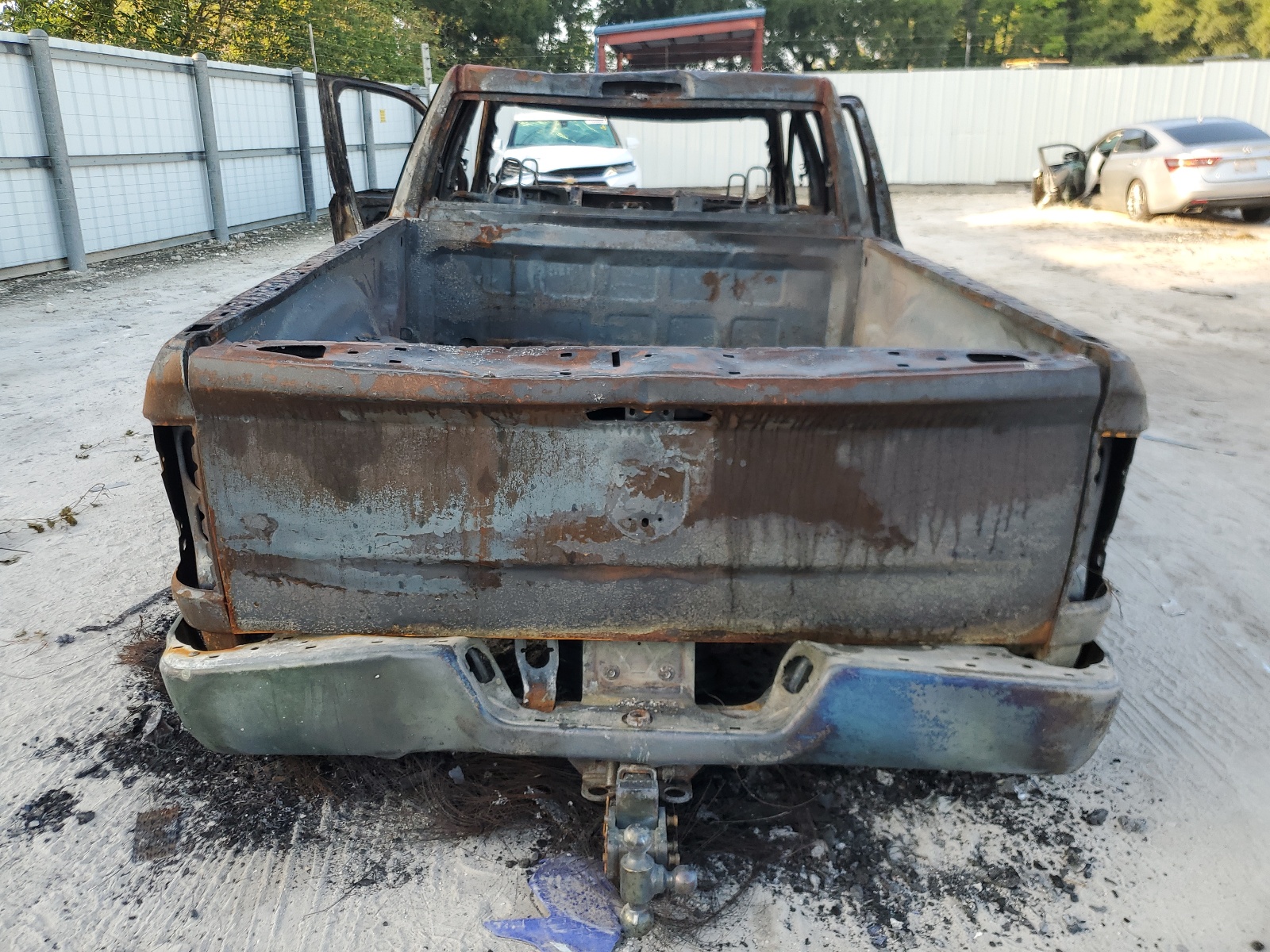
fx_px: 954
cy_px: 476
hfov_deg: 67.3
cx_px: 635
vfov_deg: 53.1
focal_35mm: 26
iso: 50
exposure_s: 1/263
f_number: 1.5
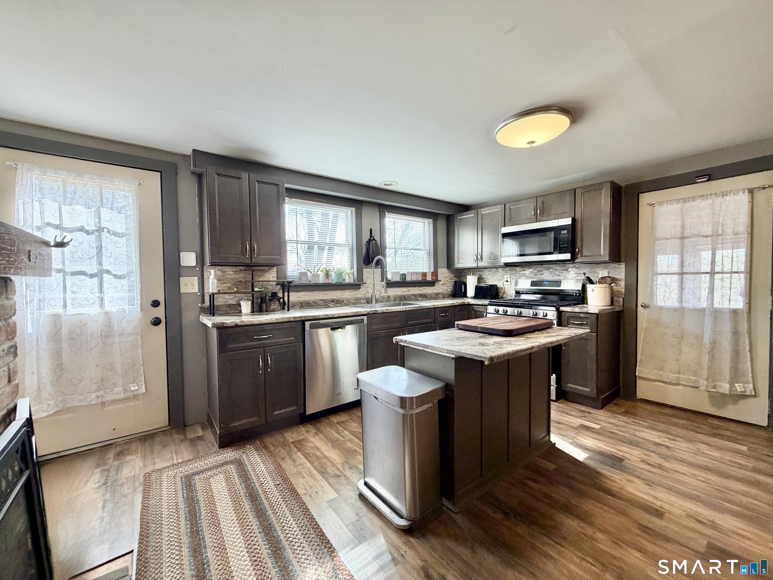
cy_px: 290
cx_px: 386
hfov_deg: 102.1
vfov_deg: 85.7
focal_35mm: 14
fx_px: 313
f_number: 2.2
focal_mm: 2.22
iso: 200
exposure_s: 1/120
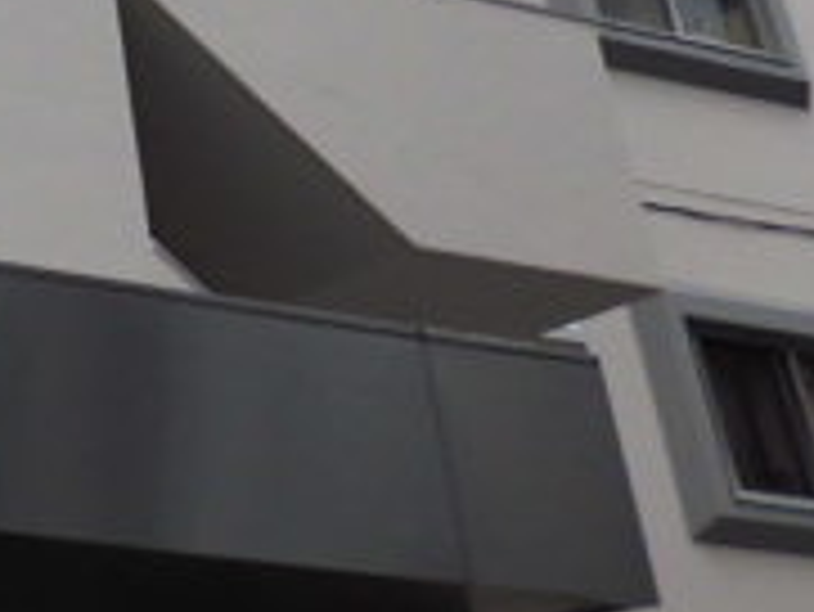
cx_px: -495
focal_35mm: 92
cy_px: -387
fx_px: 2165
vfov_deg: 14.6
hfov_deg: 18.3
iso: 64
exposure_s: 1/125
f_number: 8
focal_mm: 4.6
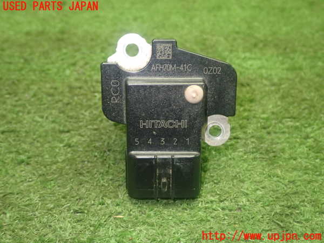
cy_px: 122
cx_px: 162
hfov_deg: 40.4
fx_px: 440
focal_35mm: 47
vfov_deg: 30.9
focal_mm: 8.4
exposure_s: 1/50
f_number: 3.1
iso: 640
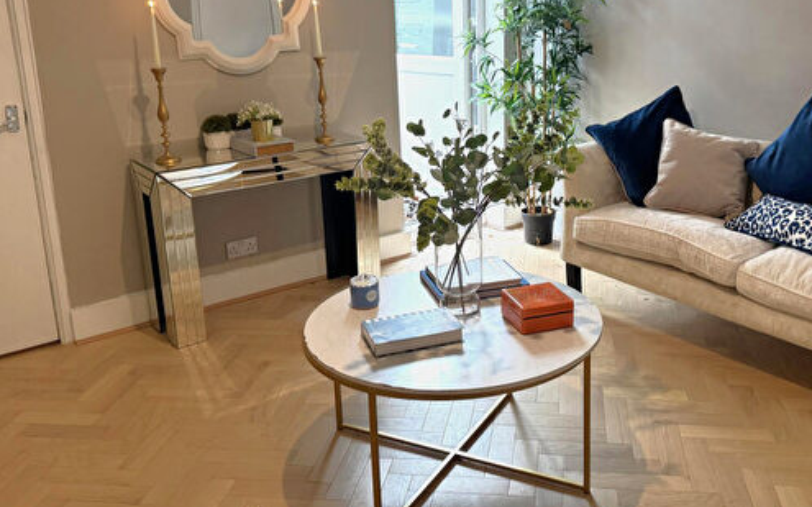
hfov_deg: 53.7
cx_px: 481
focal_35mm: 36
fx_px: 796
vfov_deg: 35.1
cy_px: 188
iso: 200
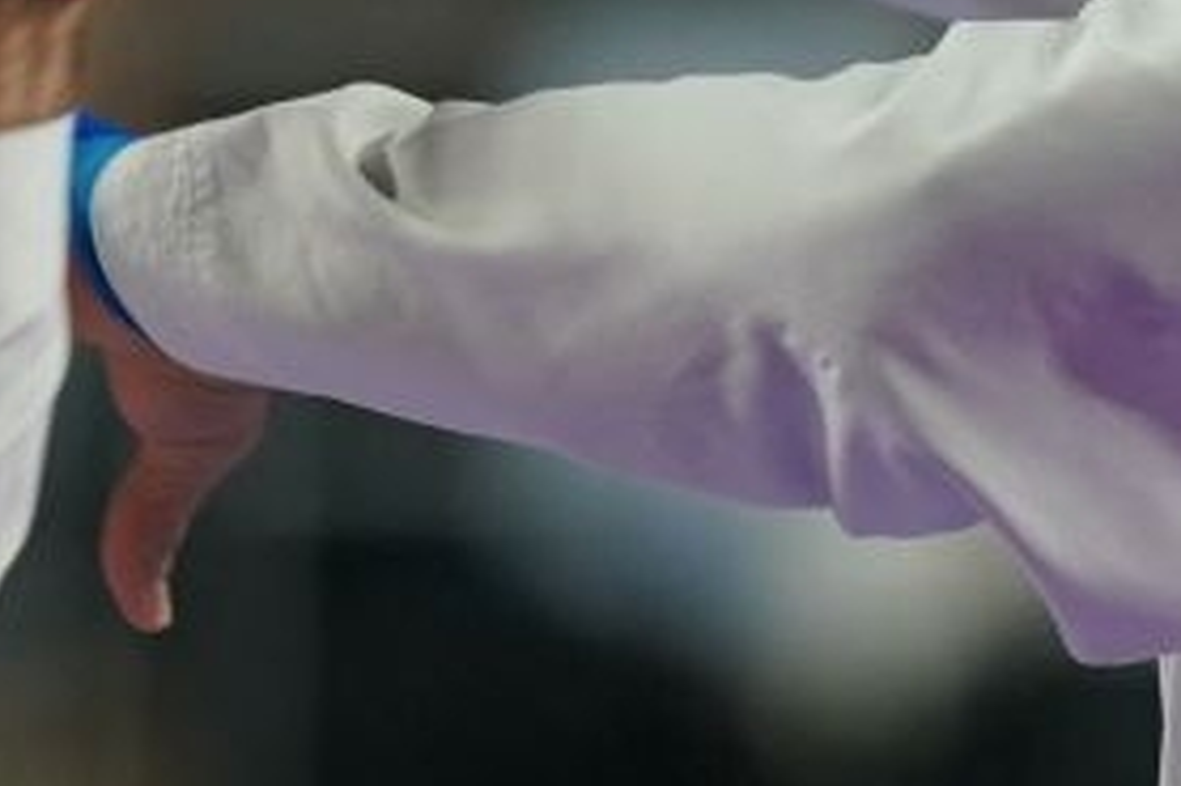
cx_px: 790
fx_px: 84880
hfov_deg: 0.8
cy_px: 221
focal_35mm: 2589
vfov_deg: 0.5
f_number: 2.8
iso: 1600
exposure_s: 1/1000
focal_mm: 400
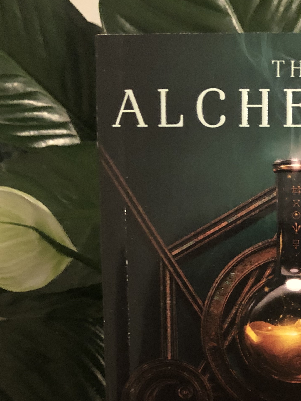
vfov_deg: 31.4
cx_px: 291
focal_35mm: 59
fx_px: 684
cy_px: 350
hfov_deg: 23.9
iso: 125
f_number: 1.8
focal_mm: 3.99
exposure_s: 1/4
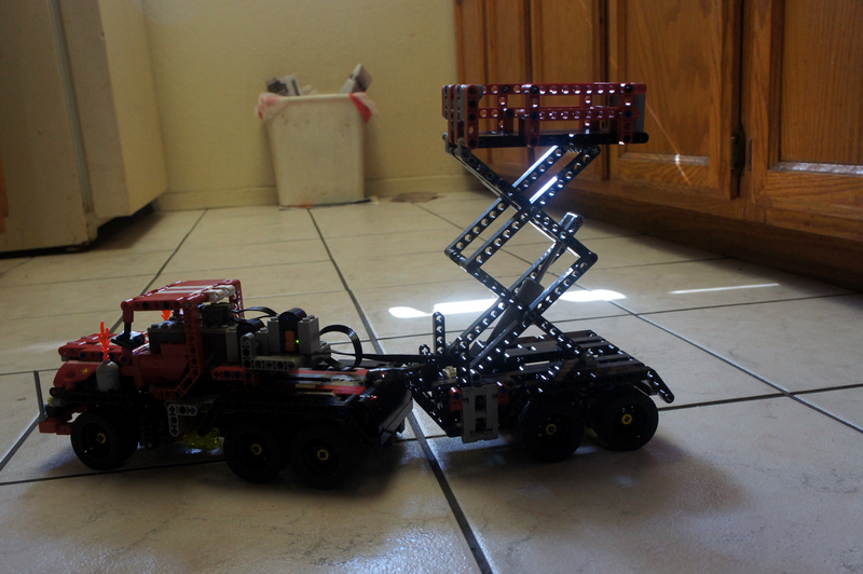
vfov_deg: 39.9
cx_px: 432
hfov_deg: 57.3
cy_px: 287
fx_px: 790
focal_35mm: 33
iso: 1250
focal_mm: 22
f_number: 7.1
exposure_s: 1/40
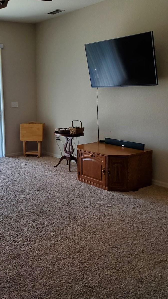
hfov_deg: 30.3
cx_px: 28
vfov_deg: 52.8
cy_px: 149
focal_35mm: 38
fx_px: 301
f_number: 2.4
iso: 125
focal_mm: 4.3
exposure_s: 1/85
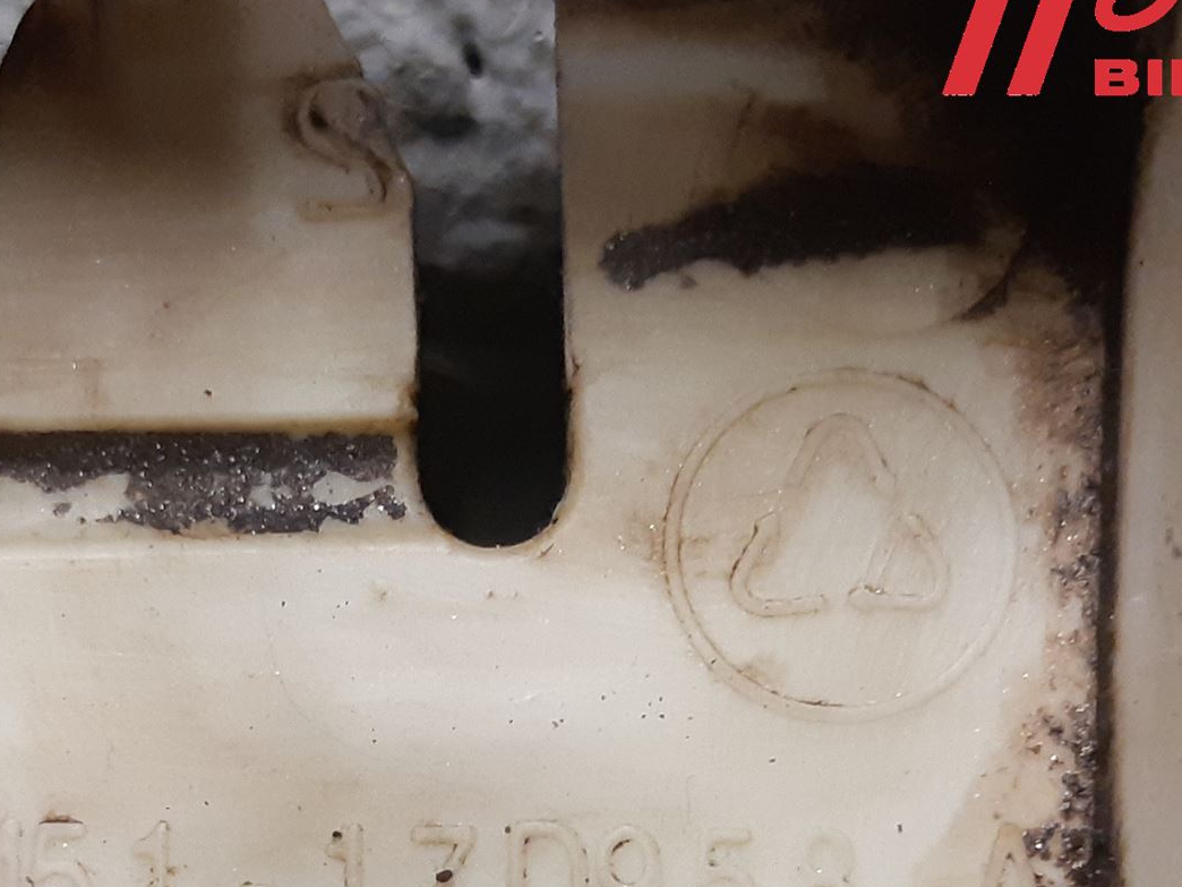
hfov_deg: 37.4
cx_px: 478
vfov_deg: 27.7
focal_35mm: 51
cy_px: 774
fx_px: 1741
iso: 250
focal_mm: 3.93
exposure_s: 1/50
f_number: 1.7
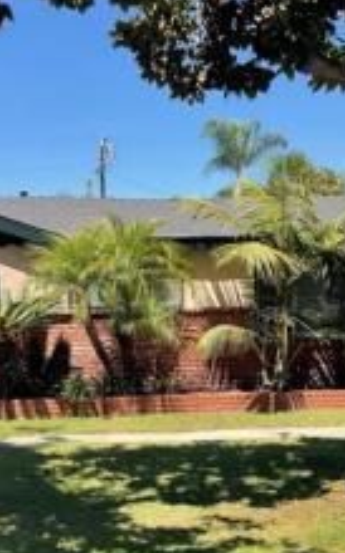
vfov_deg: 36.1
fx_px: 845
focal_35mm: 56
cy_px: 354
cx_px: 136
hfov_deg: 23.0
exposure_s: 1/997
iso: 16
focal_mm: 3
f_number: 1.8
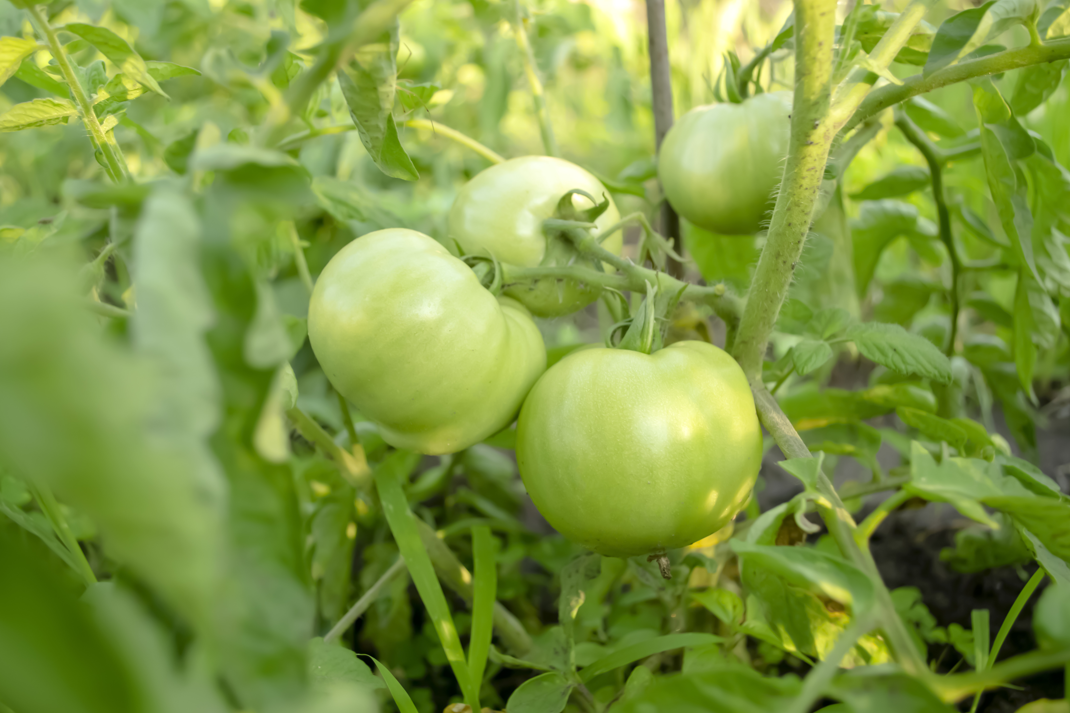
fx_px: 1040
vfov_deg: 37.8
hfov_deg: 54.4
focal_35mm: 35
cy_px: 357
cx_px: 543
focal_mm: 22
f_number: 4.5
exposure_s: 1/100
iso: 200
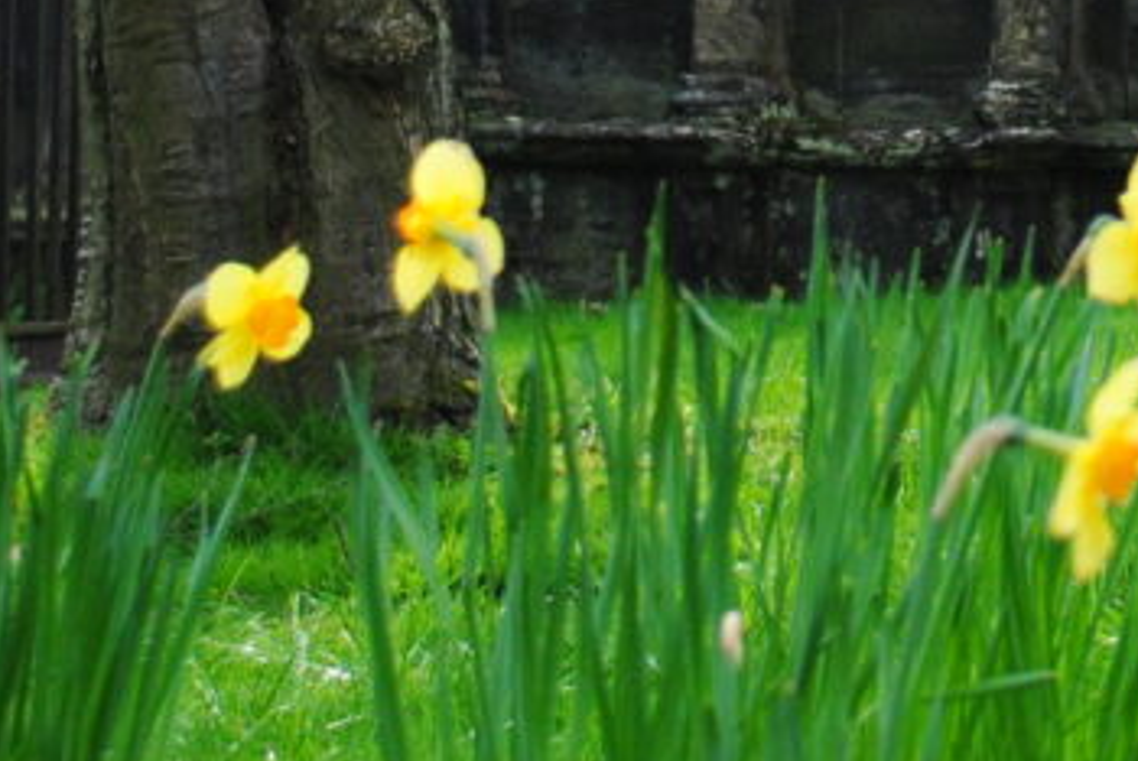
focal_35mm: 185
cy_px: -345
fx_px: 5853
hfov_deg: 10.9
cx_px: 1440
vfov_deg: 7.3
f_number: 4.5
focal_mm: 30
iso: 400
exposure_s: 1/640
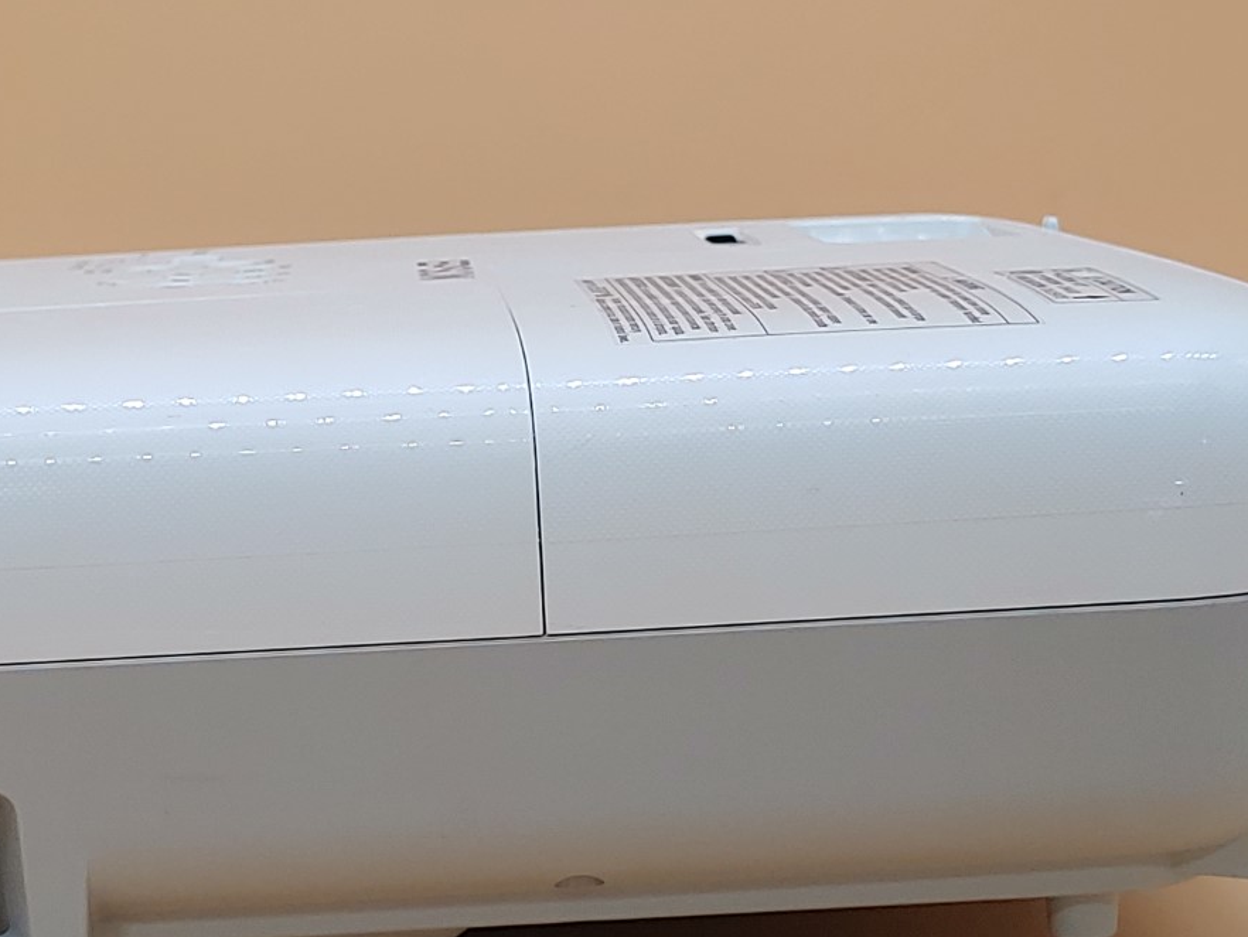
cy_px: 548
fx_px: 2885
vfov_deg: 18.4
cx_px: 468
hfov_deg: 24.3
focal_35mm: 80
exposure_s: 1/92
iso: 50
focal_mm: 4.36
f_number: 1.8
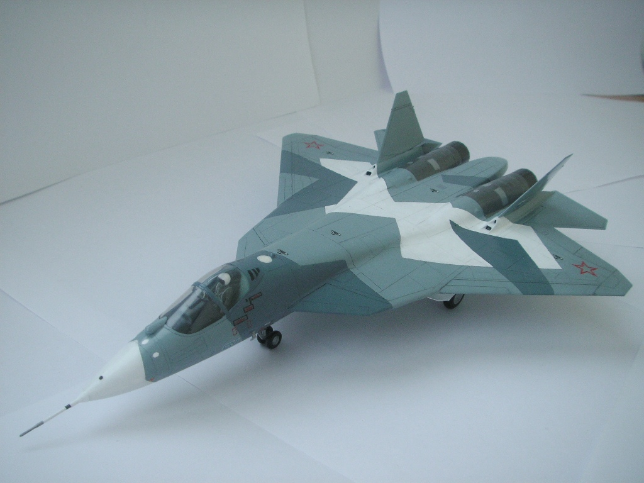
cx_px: 322
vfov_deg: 37.7
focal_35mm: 38
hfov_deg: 49.0
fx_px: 707
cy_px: 242
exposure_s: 1/45
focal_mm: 6.3
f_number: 3.3
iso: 80
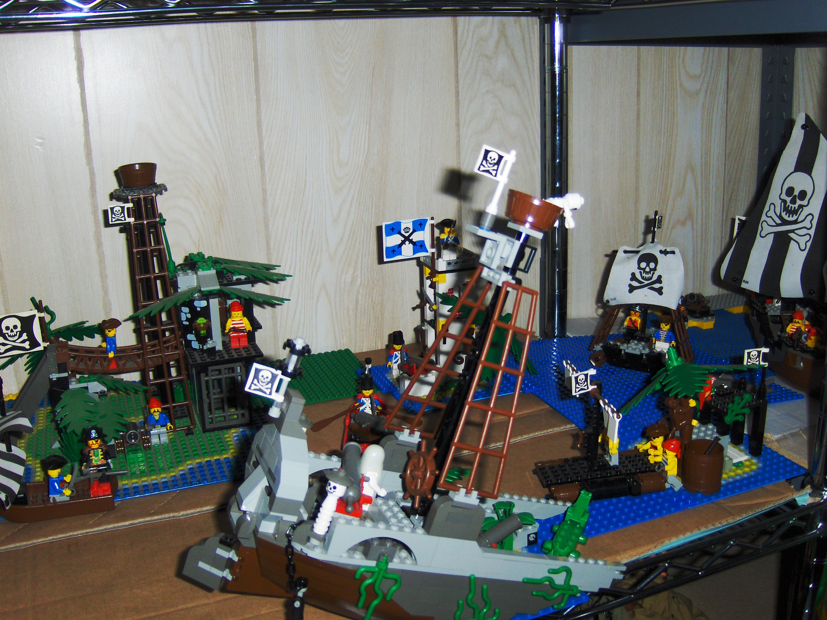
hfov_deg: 52.6
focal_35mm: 35
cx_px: 414
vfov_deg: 40.7
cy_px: 310
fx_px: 836
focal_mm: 7.5
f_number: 2.8
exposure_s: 1/60
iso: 100
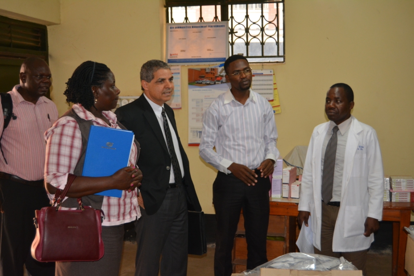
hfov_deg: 41.1
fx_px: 552
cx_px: 207
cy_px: 138
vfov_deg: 28.1
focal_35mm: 48
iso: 900
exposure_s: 1/60
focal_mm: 32
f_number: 4.5
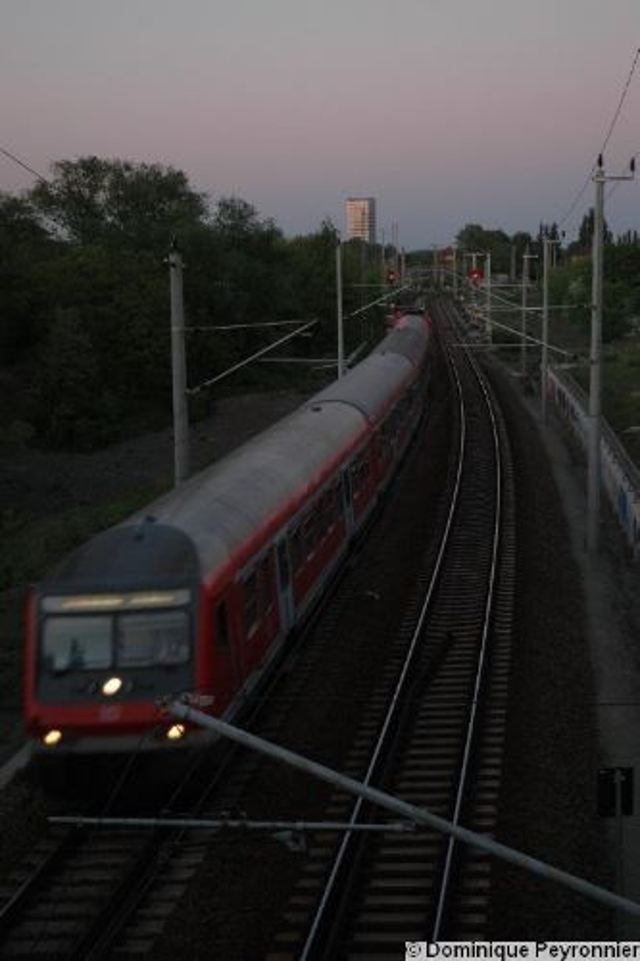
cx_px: 320
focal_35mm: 66
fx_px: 1761
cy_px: 480
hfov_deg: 20.6
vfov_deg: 30.5
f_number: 4.8
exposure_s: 1/60
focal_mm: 44
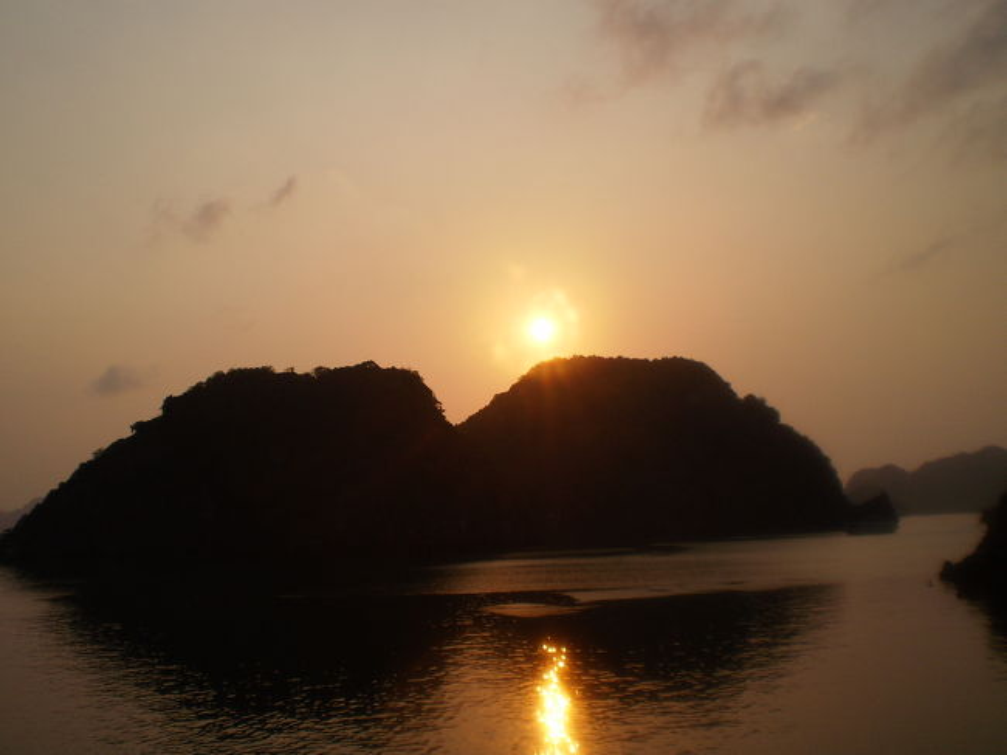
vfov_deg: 39.6
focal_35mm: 36
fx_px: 1047
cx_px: 504
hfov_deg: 51.4
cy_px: 378
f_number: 4.6
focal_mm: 6.3
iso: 64
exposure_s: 1/1250
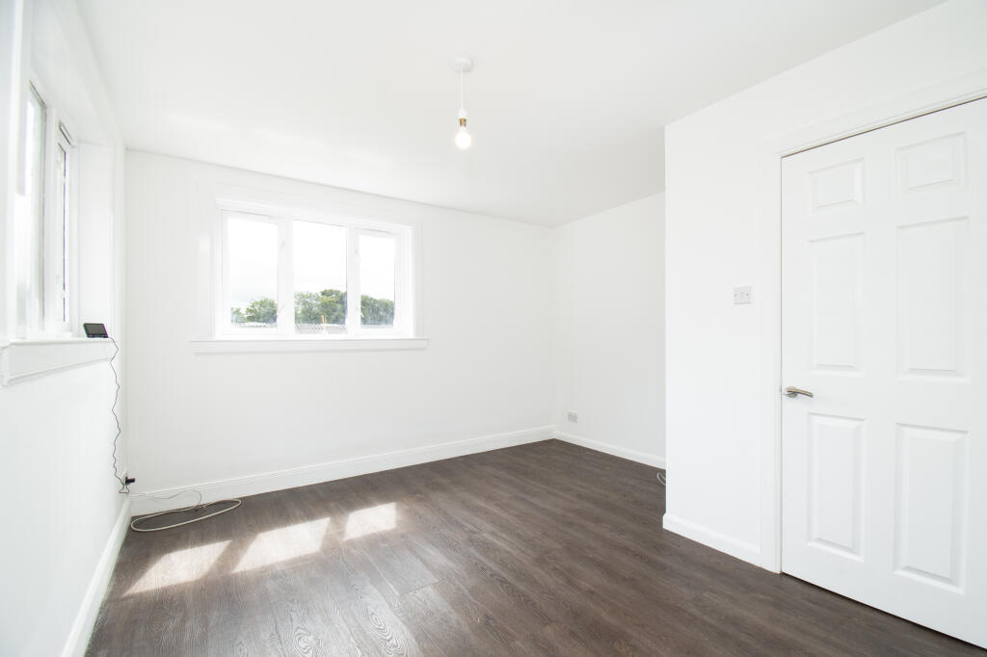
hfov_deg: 100.4
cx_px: 494
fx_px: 411
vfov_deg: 77.3
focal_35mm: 15
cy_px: 328
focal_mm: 10
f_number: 9
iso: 320
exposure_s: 1/30
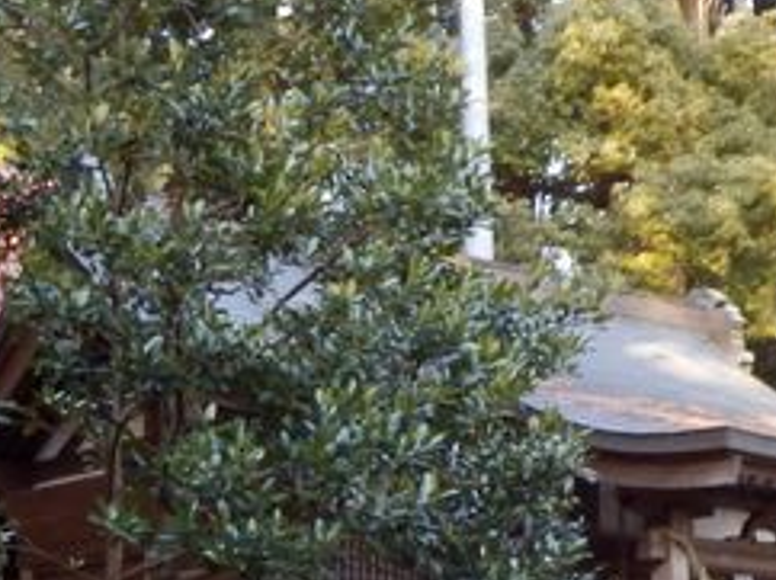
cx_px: 160
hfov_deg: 14.1
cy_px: 836
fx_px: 3113
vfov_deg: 10.3
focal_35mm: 139
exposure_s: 1/40
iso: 200
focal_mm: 7.4
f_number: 4
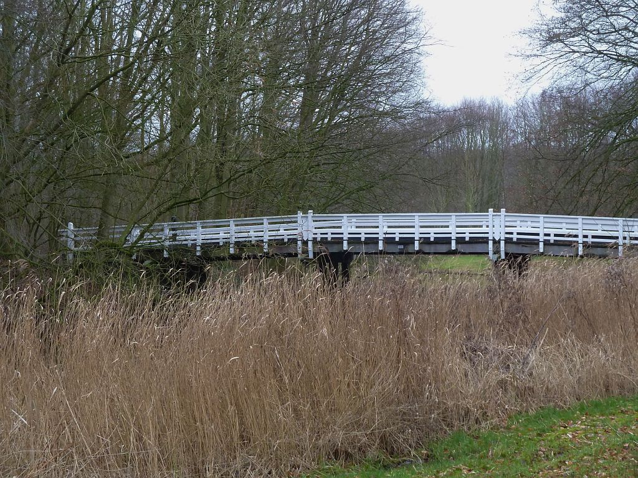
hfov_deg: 27.0
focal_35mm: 72
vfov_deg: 20.4
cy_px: 239
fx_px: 1327
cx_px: 319
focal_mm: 11.9
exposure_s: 1/40
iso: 160
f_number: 4.1
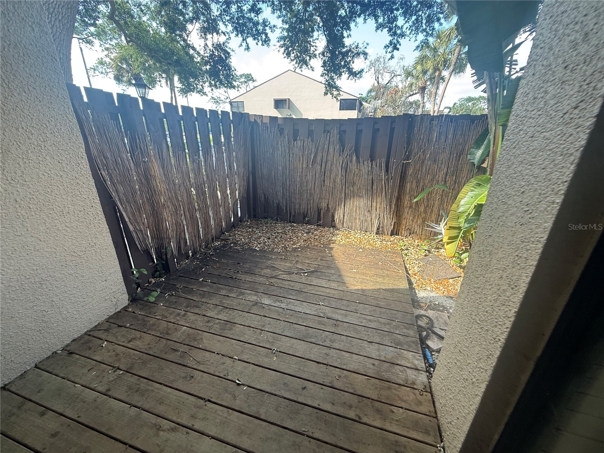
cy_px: 226
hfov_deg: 102.1
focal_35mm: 14
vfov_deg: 85.7
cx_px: 302
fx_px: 244
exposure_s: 1/99
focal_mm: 2.22
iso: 80
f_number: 2.2
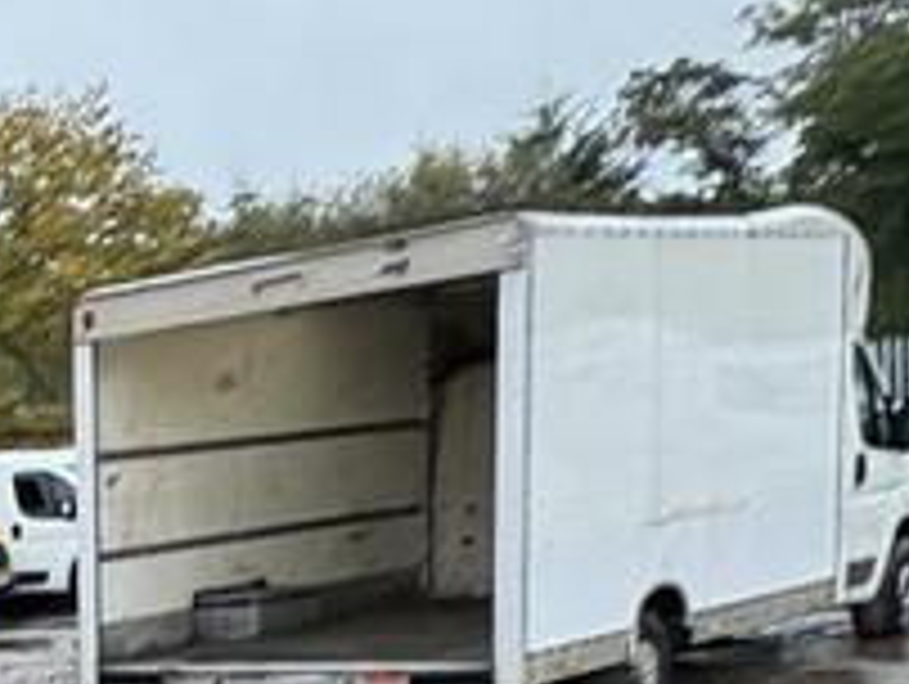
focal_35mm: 62
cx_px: -994
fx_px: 1630
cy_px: 778
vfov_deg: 22.2
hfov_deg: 18.0
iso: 100
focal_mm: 2.22
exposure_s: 1/99
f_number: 2.2
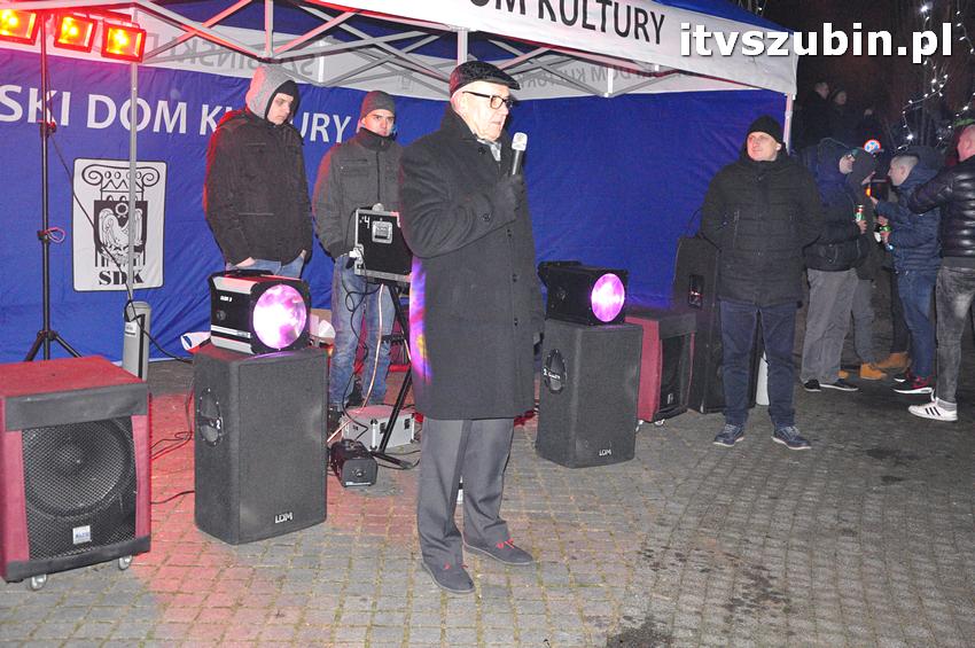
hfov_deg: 51.3
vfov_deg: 35.4
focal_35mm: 38
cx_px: 488
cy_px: 324
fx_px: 1015
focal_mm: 25
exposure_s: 1/60
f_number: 5.6
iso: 3200
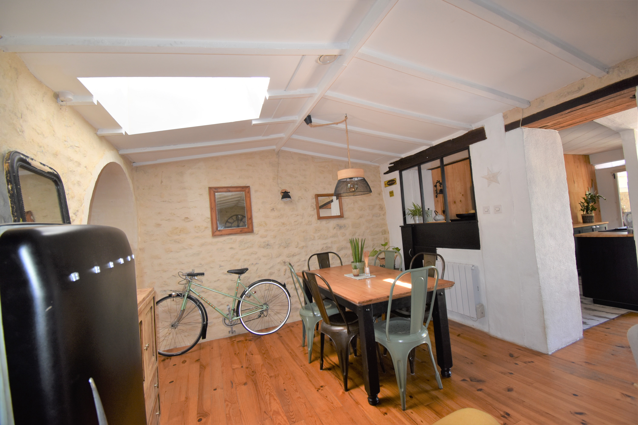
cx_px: 319
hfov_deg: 100.4
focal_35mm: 15
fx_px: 266
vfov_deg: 77.3
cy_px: 212
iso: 220
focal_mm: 10
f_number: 4.5
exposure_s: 1/60
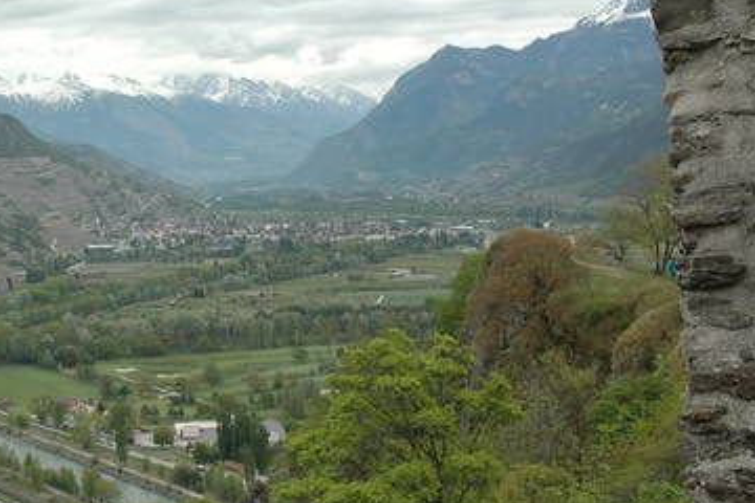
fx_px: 1510
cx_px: 73
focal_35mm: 72
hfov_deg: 27.1
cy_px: 261
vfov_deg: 18.9
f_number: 10
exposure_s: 1/400
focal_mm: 24
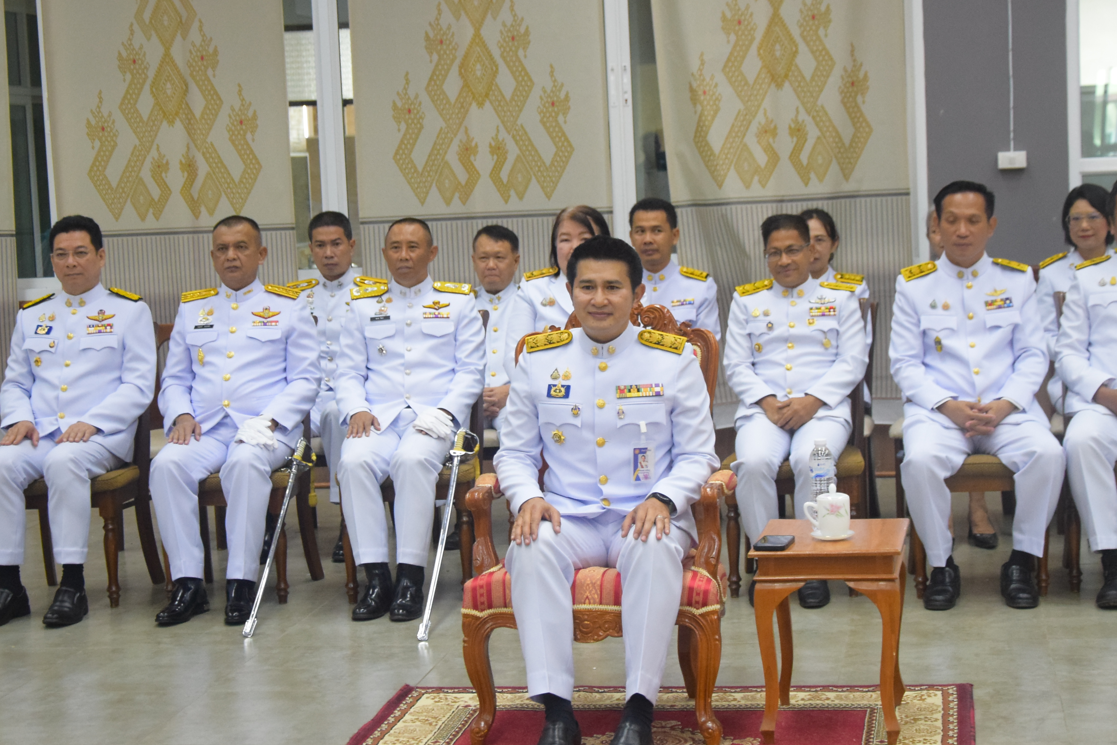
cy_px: 421
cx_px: 614
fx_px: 2172
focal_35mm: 70
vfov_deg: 19.5
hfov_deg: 28.8
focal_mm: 38
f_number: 5
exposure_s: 1/125
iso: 2500
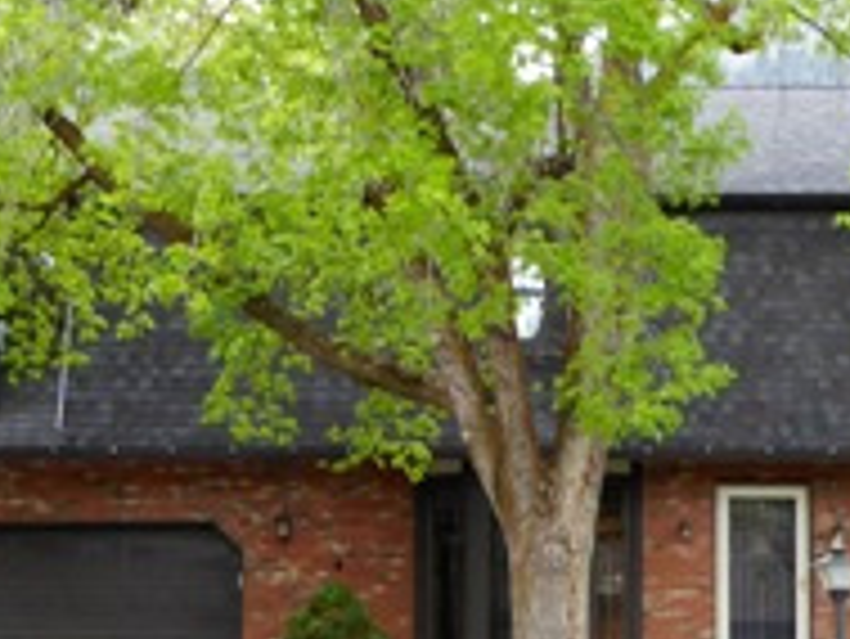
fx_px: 2998
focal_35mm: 122
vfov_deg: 12.1
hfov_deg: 16.1
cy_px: 428
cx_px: 405
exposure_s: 1/60
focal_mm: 6.3
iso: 160
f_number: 3.7
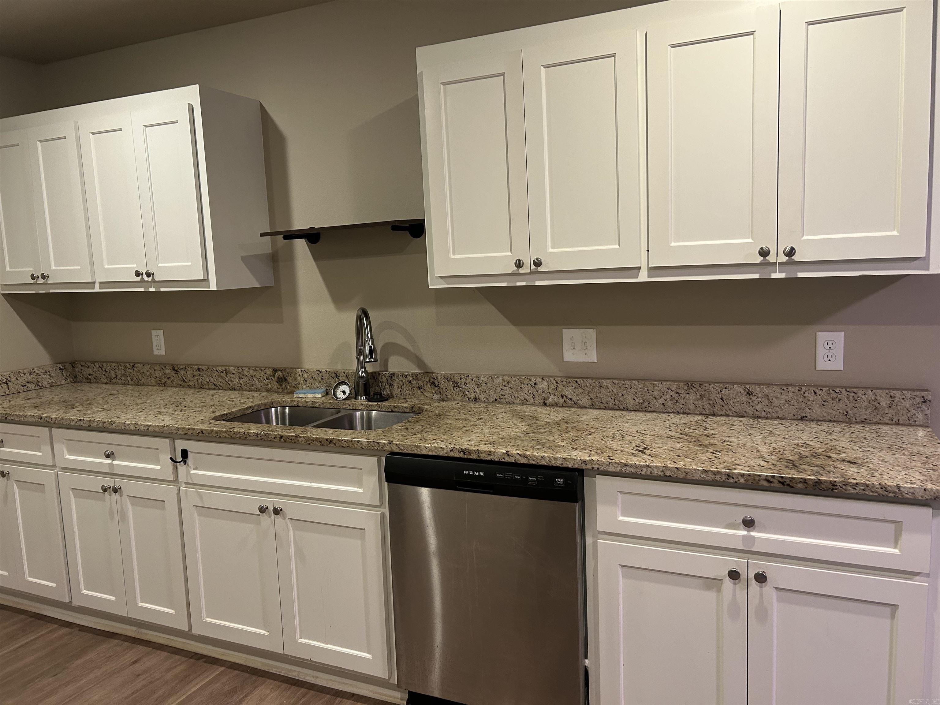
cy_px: 352
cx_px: 470
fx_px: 706
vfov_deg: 53.1
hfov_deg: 67.3
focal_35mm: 26
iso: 160
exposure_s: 1/60
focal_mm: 5.7
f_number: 1.5
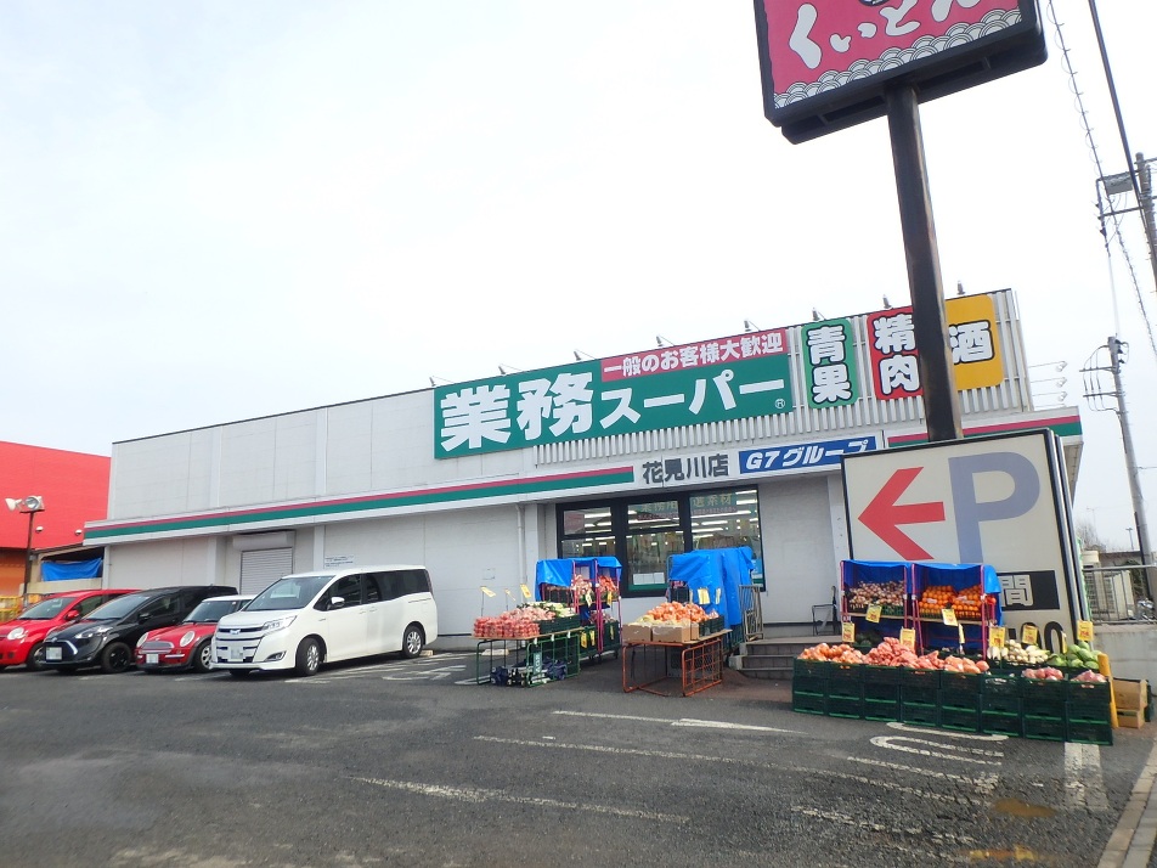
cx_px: 578
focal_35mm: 28
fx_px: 936
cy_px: 434
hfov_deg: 63.4
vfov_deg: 49.7
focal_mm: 5
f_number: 4.4
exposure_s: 1/400
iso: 125
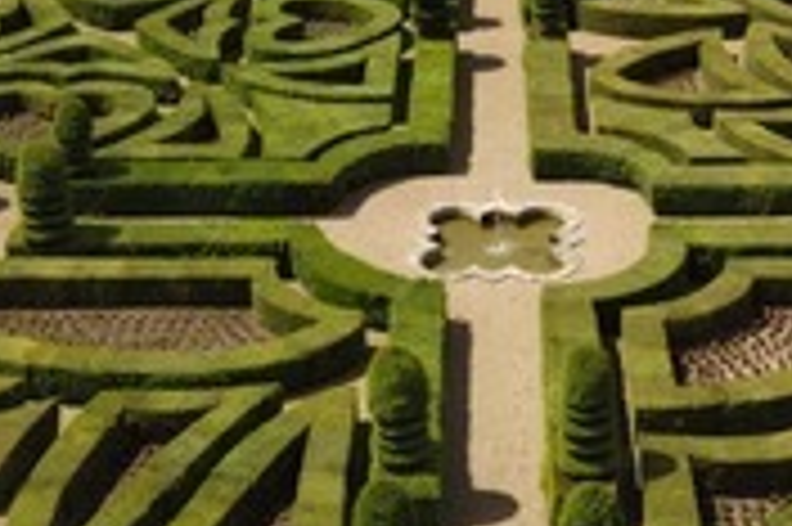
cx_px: 488
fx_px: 1890
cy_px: 63
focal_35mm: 86
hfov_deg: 23.6
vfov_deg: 15.7
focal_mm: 24
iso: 100
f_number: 9
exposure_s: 1/200
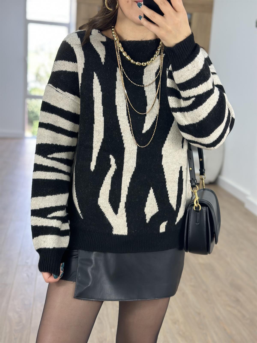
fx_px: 475
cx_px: 128
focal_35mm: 48
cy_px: 172
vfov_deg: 39.7
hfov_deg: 30.3
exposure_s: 1/100
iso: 80
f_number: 1.78
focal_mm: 6.86
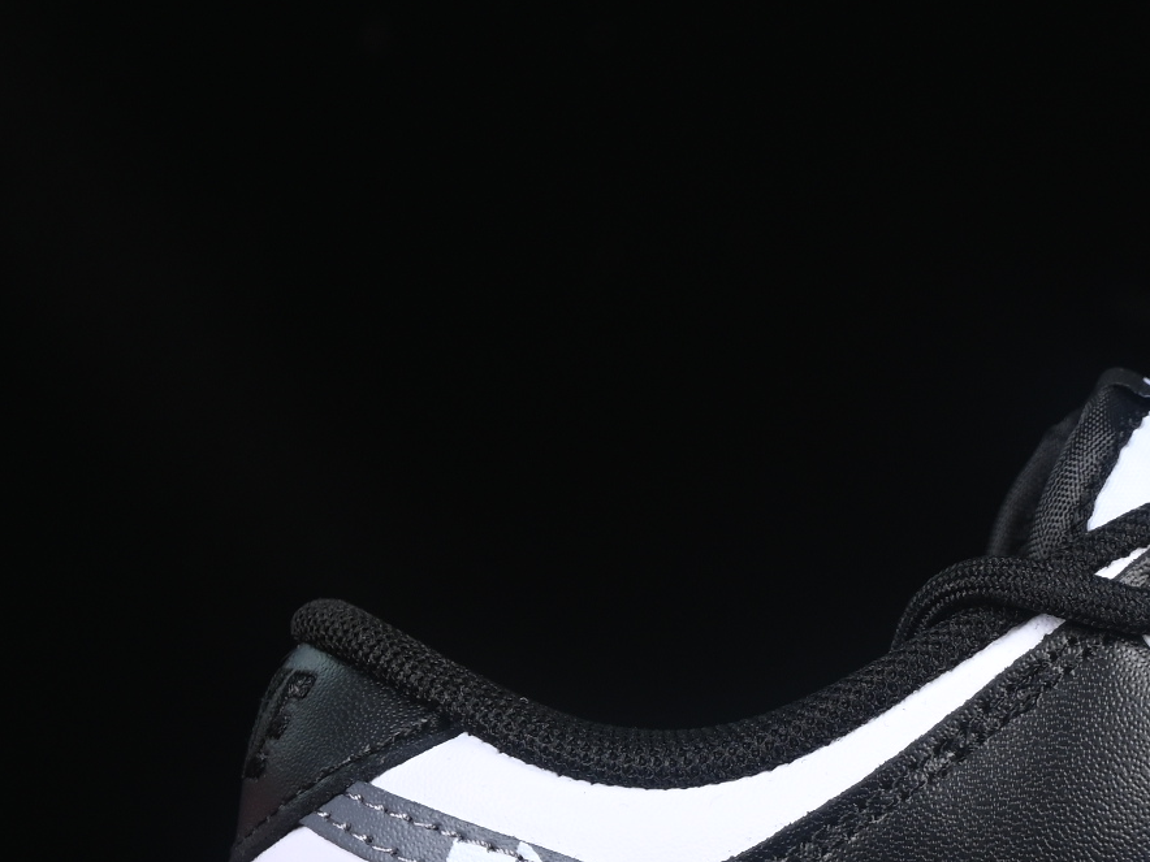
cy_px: 805
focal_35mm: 227
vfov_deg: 6.5
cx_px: 1431
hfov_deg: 8.6
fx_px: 7541
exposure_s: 1/60
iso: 160
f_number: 6.3
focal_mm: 50
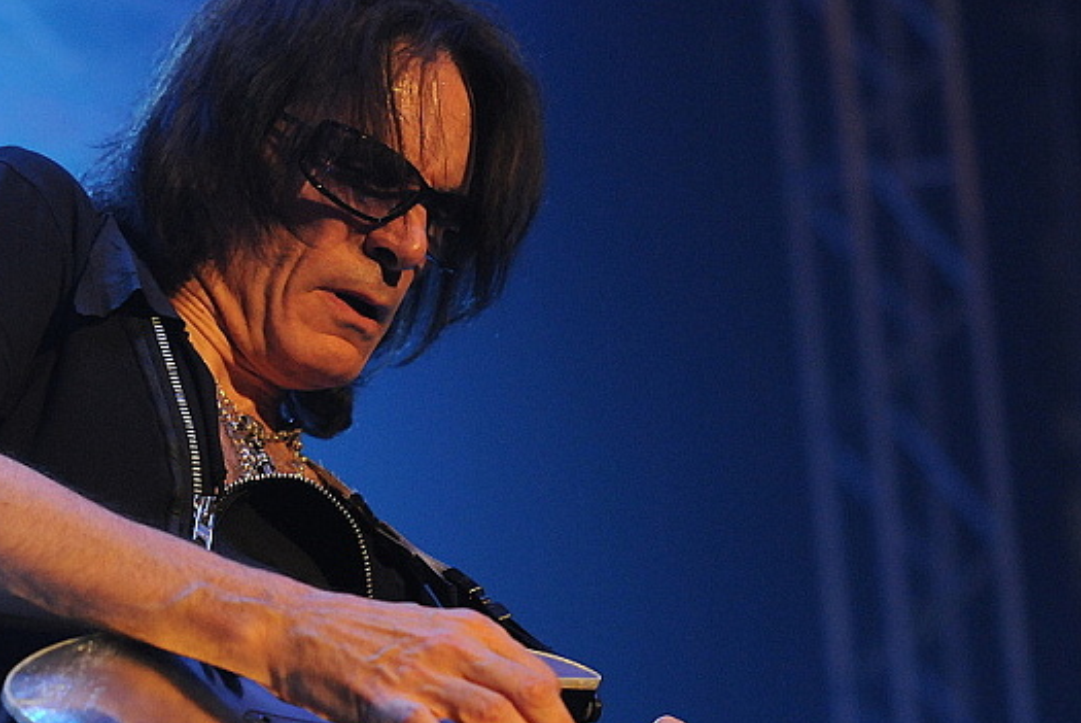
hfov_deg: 12.8
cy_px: 444
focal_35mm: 160
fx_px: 4808
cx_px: 498
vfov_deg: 8.6
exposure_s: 1/320
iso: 1600
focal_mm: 70
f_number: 2.8
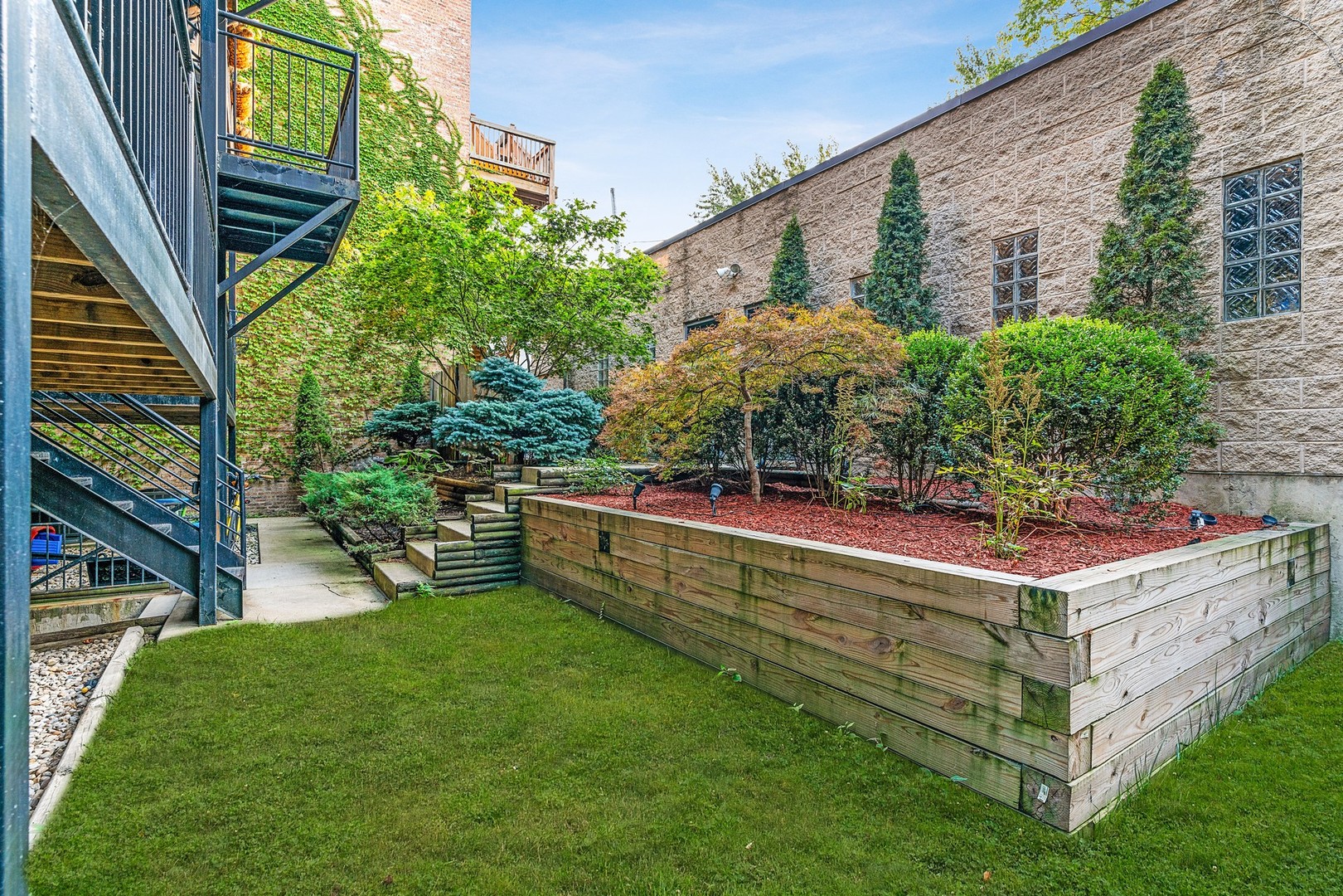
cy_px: 448
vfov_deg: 70.4
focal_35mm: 17
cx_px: 672
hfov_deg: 93.3
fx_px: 634
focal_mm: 17
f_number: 8
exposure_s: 1/15
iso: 320
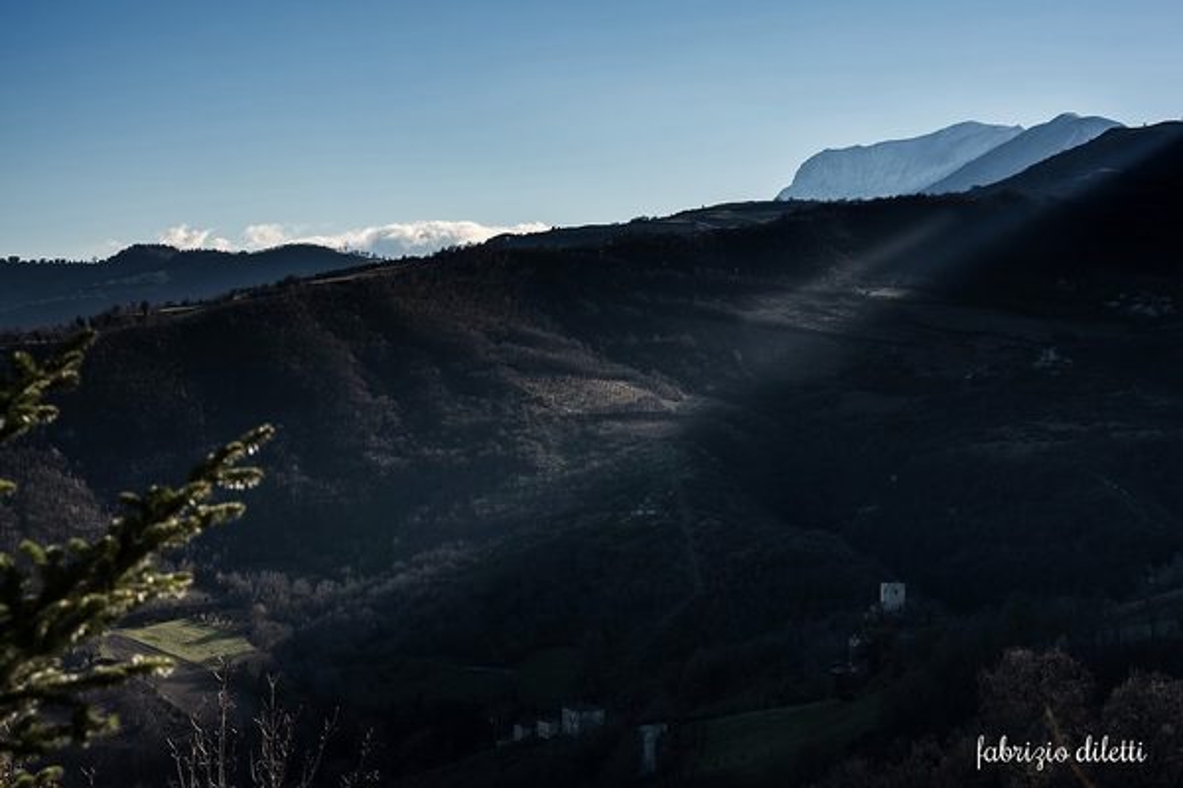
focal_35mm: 62
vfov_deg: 21.9
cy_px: 394
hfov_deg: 32.4
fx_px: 2037
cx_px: 592
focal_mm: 62
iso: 100
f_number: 8
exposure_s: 1/250
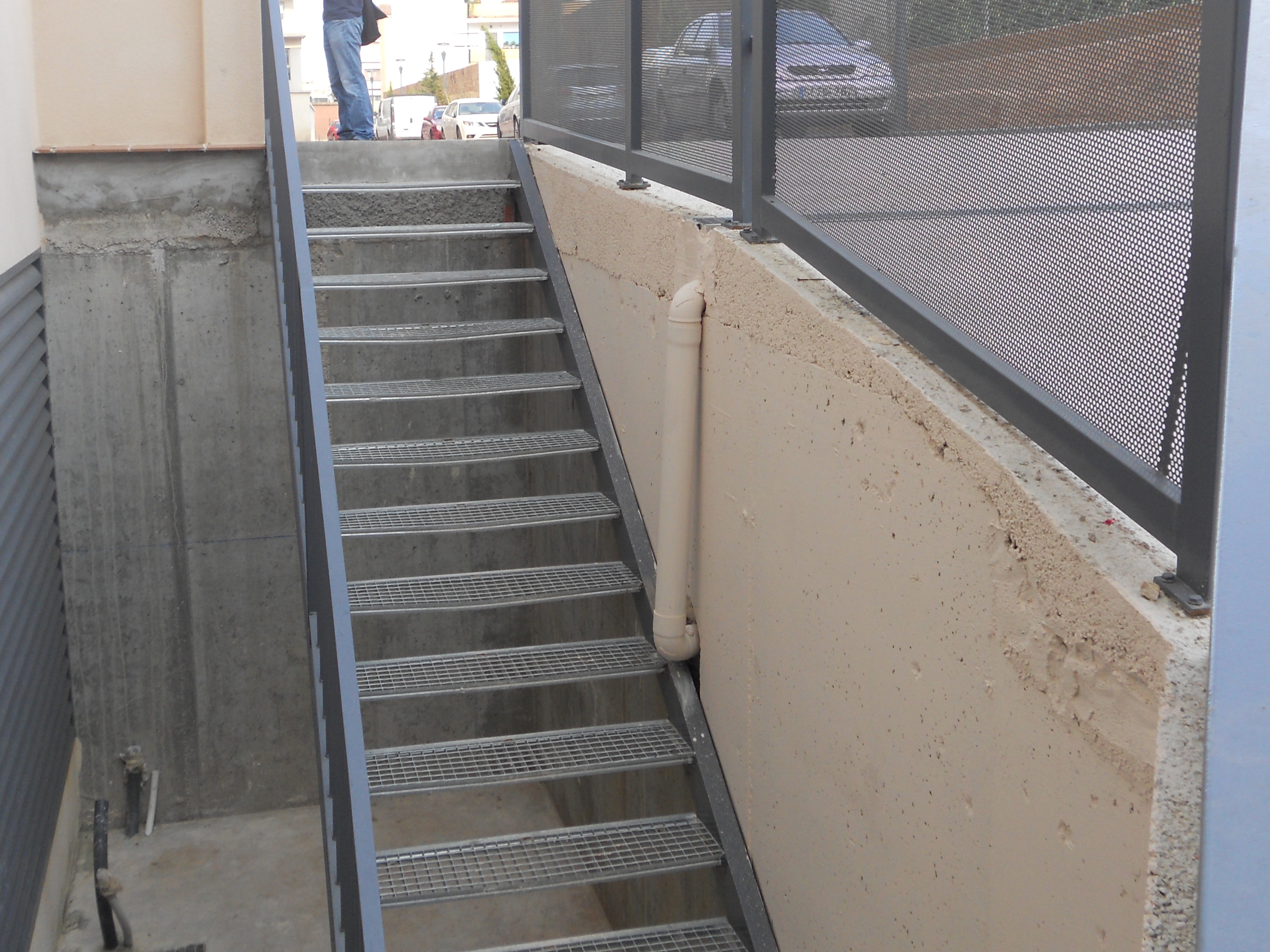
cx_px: 569
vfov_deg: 34.2
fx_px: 1541
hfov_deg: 44.7
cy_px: 371
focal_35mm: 42
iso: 80
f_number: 3.5
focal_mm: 5.8
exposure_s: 1/125
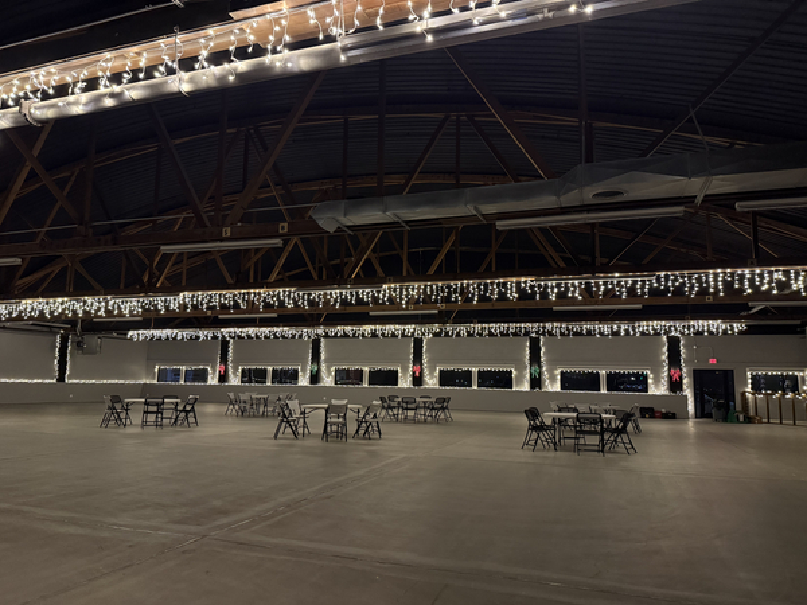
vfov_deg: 56.8
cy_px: 302
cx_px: 404
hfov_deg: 71.6
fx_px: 560
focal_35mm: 24
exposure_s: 1/30
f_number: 1.78
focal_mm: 6.76
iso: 800
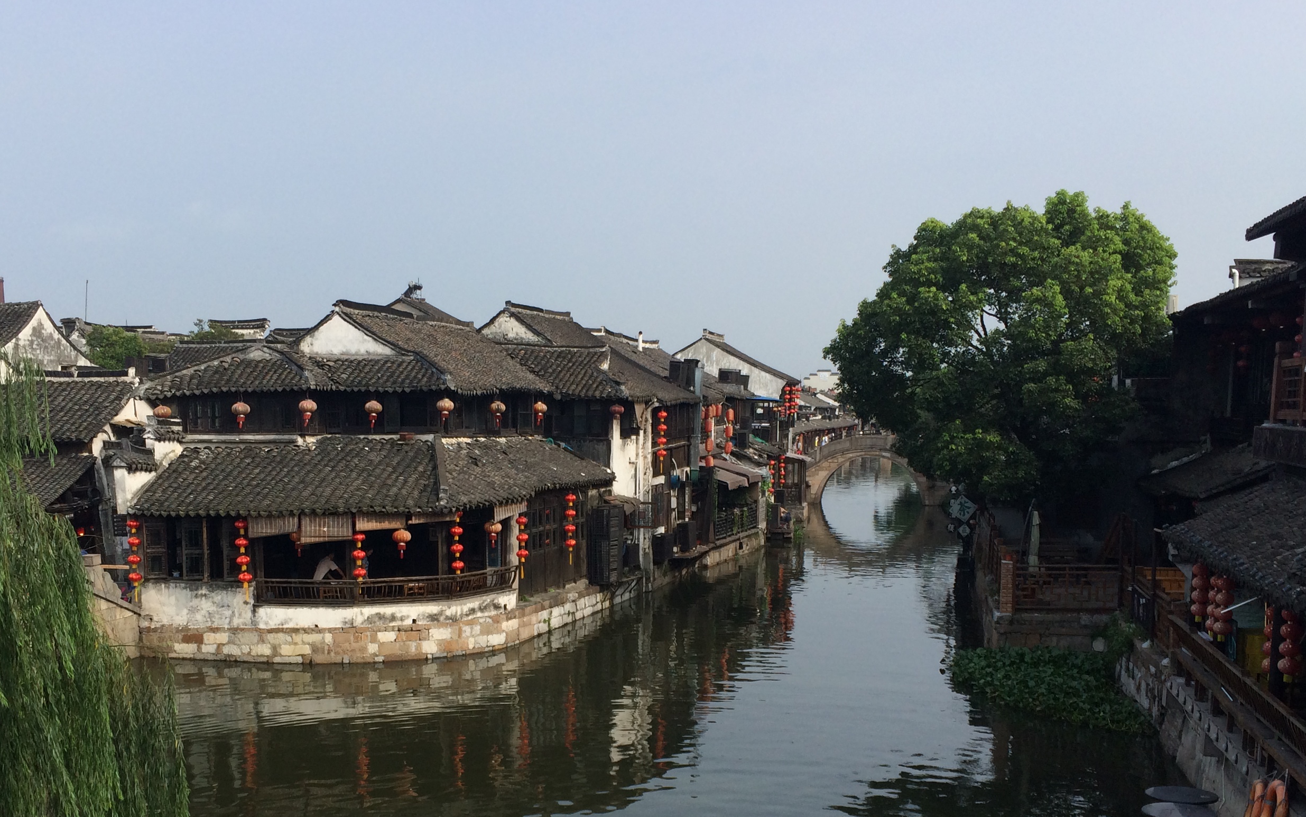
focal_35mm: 42
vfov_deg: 30.1
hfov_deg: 47.2
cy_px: 613
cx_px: 605
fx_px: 1495
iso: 32
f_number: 2.2
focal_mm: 4.12
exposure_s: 1/1466
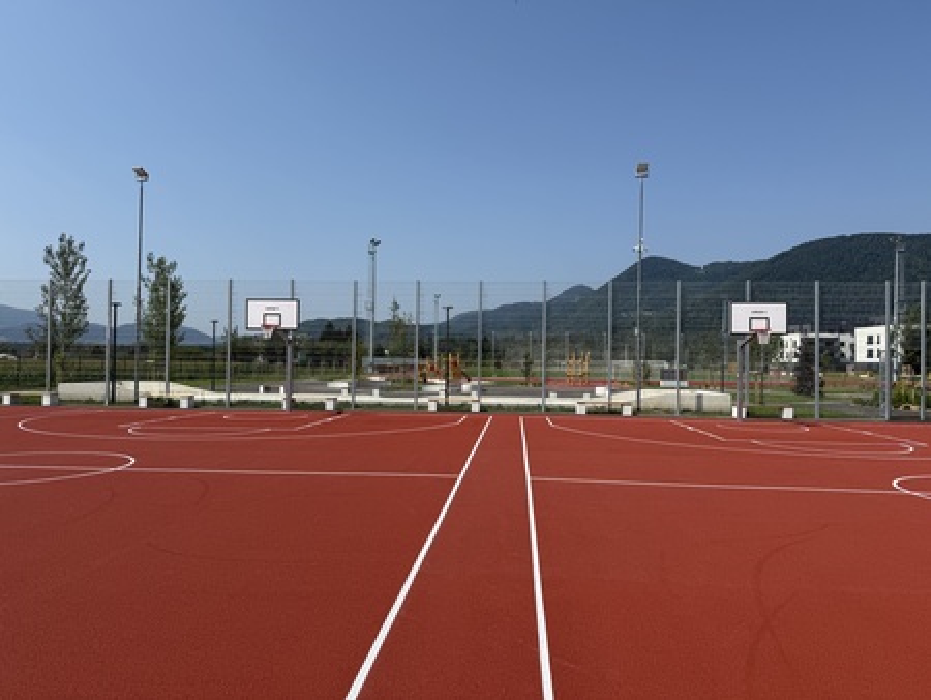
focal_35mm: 24
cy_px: 350
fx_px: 646
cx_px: 466
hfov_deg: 71.6
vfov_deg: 56.9
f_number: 1.78
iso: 80
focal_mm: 6.76
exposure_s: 1/6173
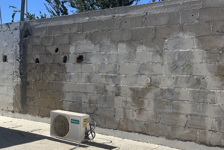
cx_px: 41
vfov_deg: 28.5
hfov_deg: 40.0
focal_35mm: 47
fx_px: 292
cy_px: 99
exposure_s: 1/7463
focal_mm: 5.7
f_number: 1.5
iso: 50
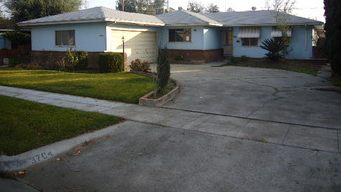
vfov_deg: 37.5
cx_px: 169
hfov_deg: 62.6
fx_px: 280
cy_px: 69
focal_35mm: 31
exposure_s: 1/400
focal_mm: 4.6
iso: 80
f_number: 2.8
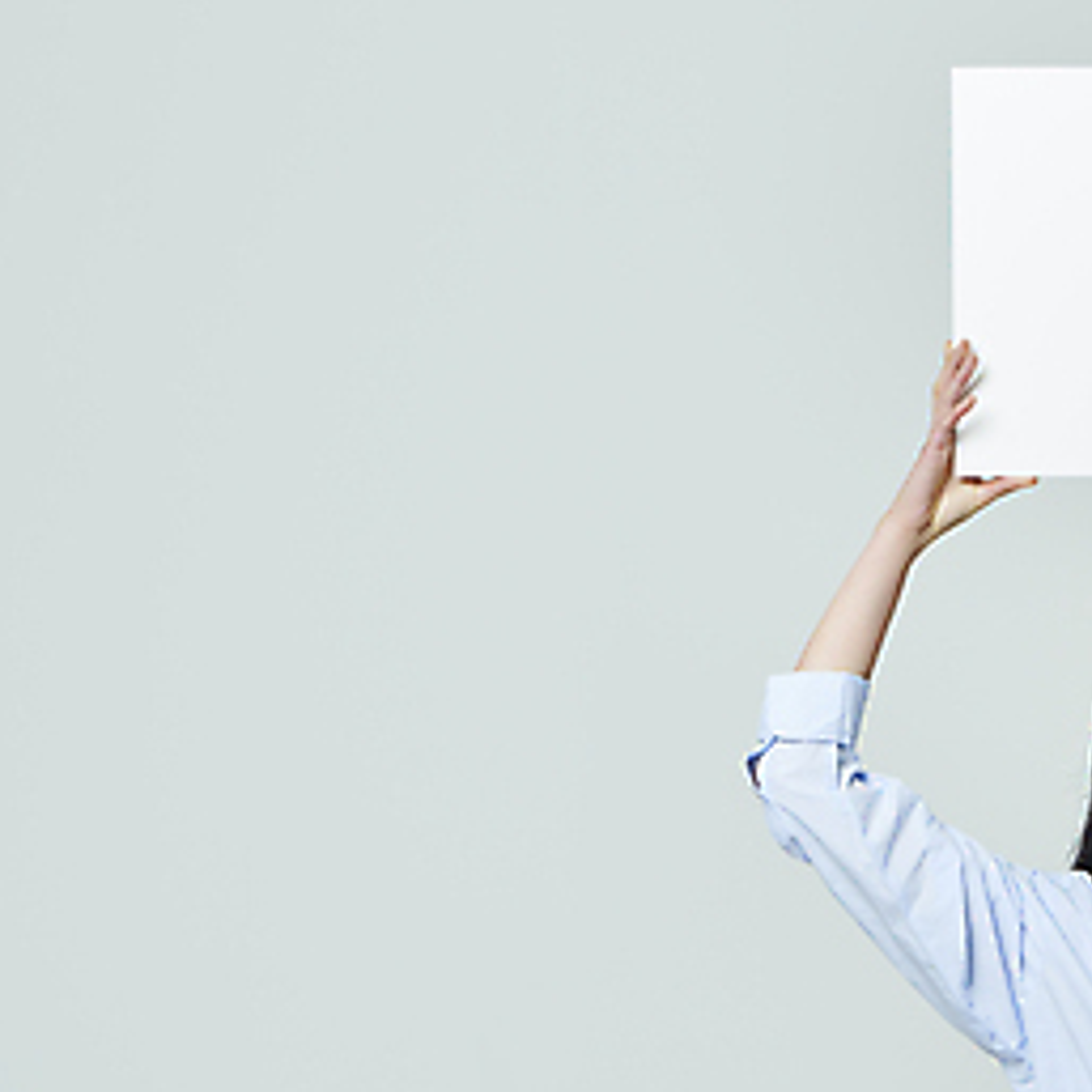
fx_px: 4390
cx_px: 943
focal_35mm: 123
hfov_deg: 14.1
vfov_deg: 14.1
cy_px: 778
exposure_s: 1/125
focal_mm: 62
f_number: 11
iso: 100
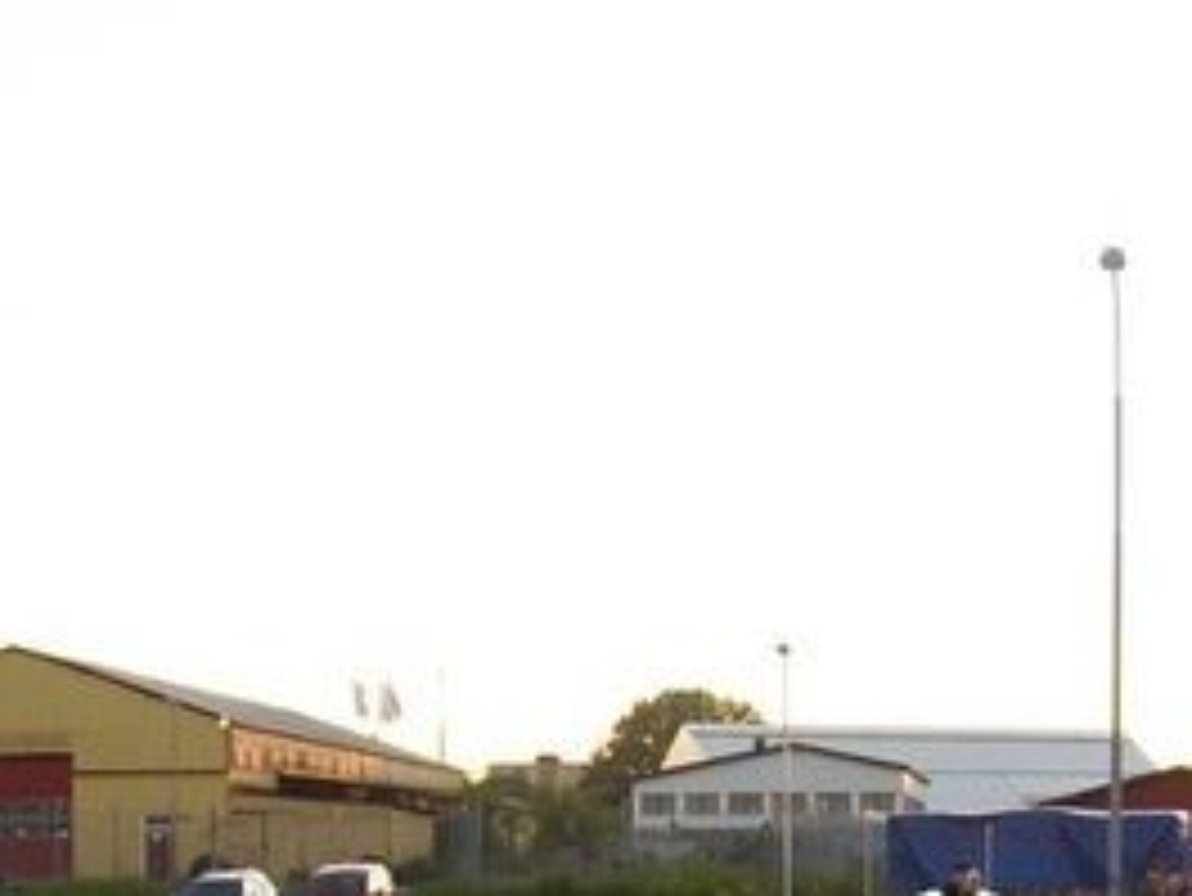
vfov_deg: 16.5
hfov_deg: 22.5
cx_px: 643
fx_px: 2997
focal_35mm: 87
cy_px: 991
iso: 80
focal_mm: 6
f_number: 2.7
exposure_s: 1/125
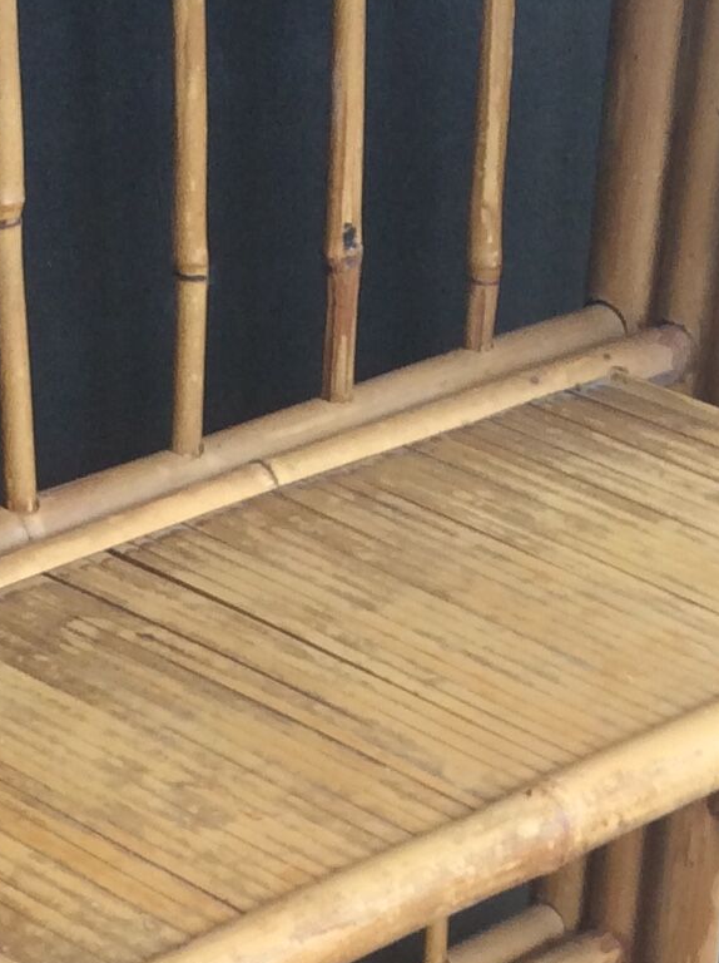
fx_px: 2998
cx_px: 232
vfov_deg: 17.4
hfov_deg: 13.7
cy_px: 1132
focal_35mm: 108
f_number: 2.4
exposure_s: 1/25
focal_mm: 3.3
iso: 32
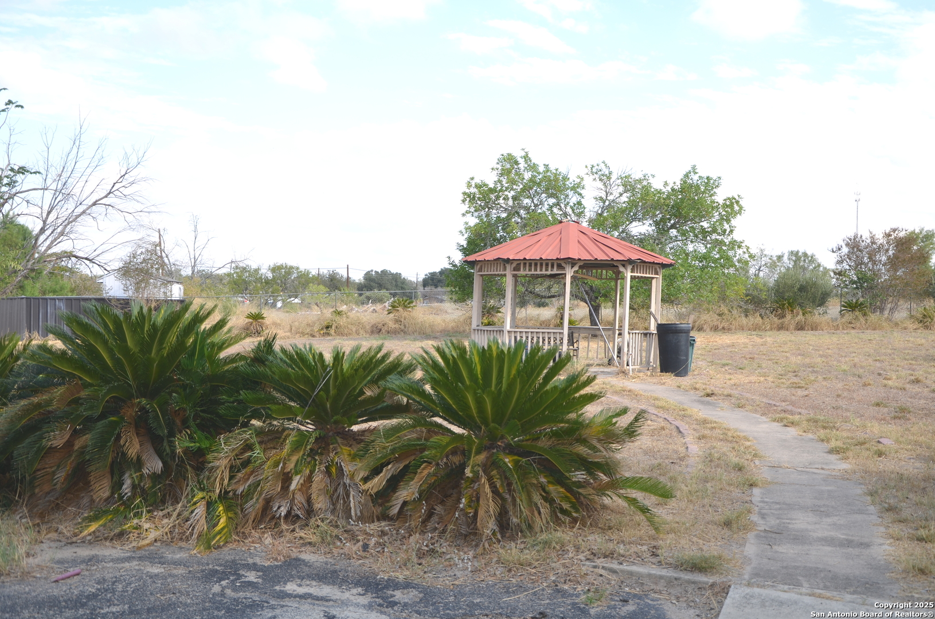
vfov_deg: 31.8
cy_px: 310
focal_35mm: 42
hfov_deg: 46.5
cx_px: 468
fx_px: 1088
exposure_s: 1/250
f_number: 5.6
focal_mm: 28
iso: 100
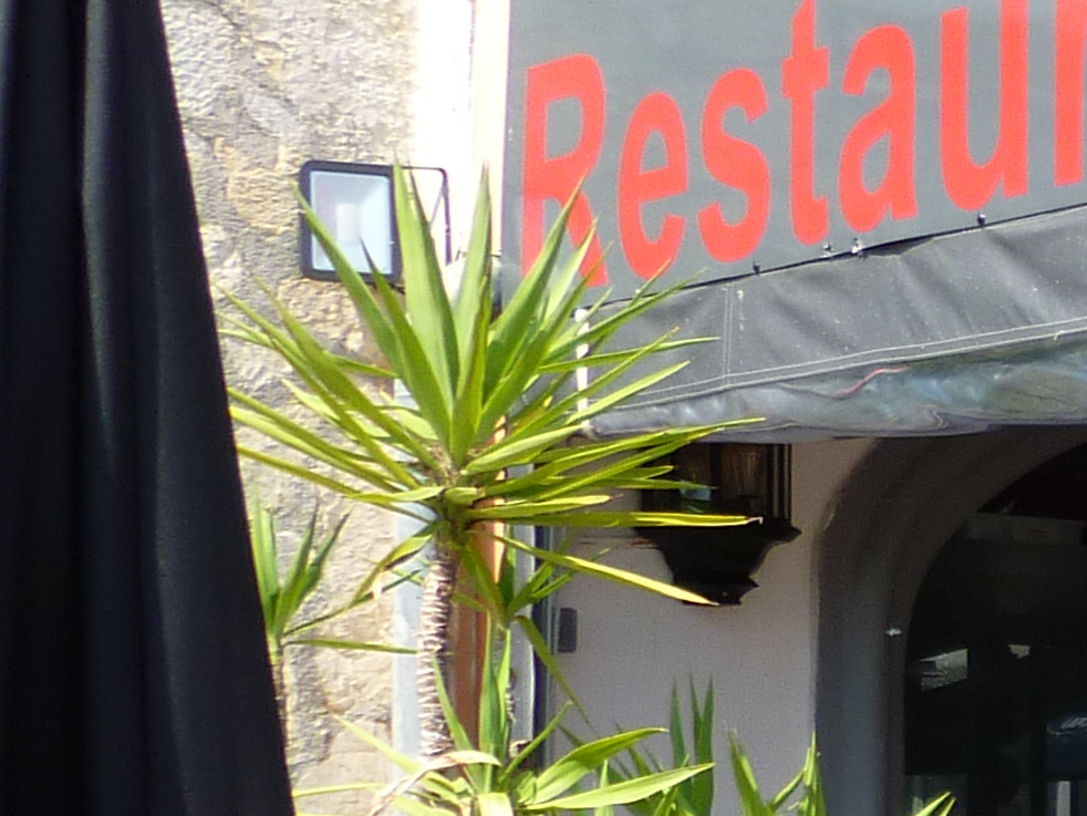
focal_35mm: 114
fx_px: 3581
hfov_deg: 15.0
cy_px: 685
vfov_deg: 12.9
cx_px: 1956
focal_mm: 5
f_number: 2.8
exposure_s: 1/500
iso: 80
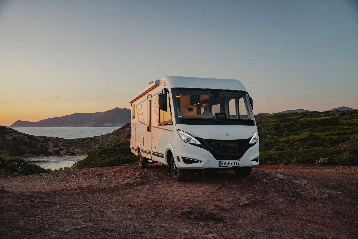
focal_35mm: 31
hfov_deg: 60.7
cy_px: 120
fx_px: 305
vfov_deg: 42.8
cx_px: 179
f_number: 2.8
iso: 160
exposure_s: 1/50
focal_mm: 30.7
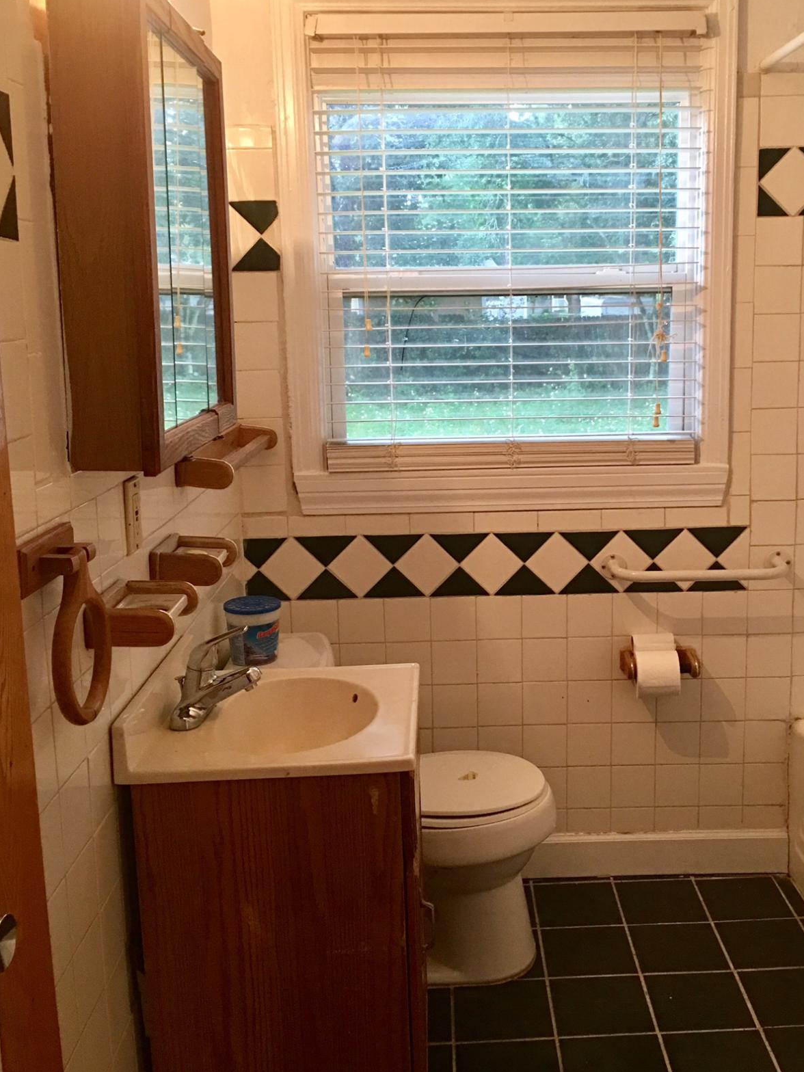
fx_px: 1146
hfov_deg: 38.4
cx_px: 500
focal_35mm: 37
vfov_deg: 50.1
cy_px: 500
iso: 80
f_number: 2.2
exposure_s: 1/10
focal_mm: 4.15
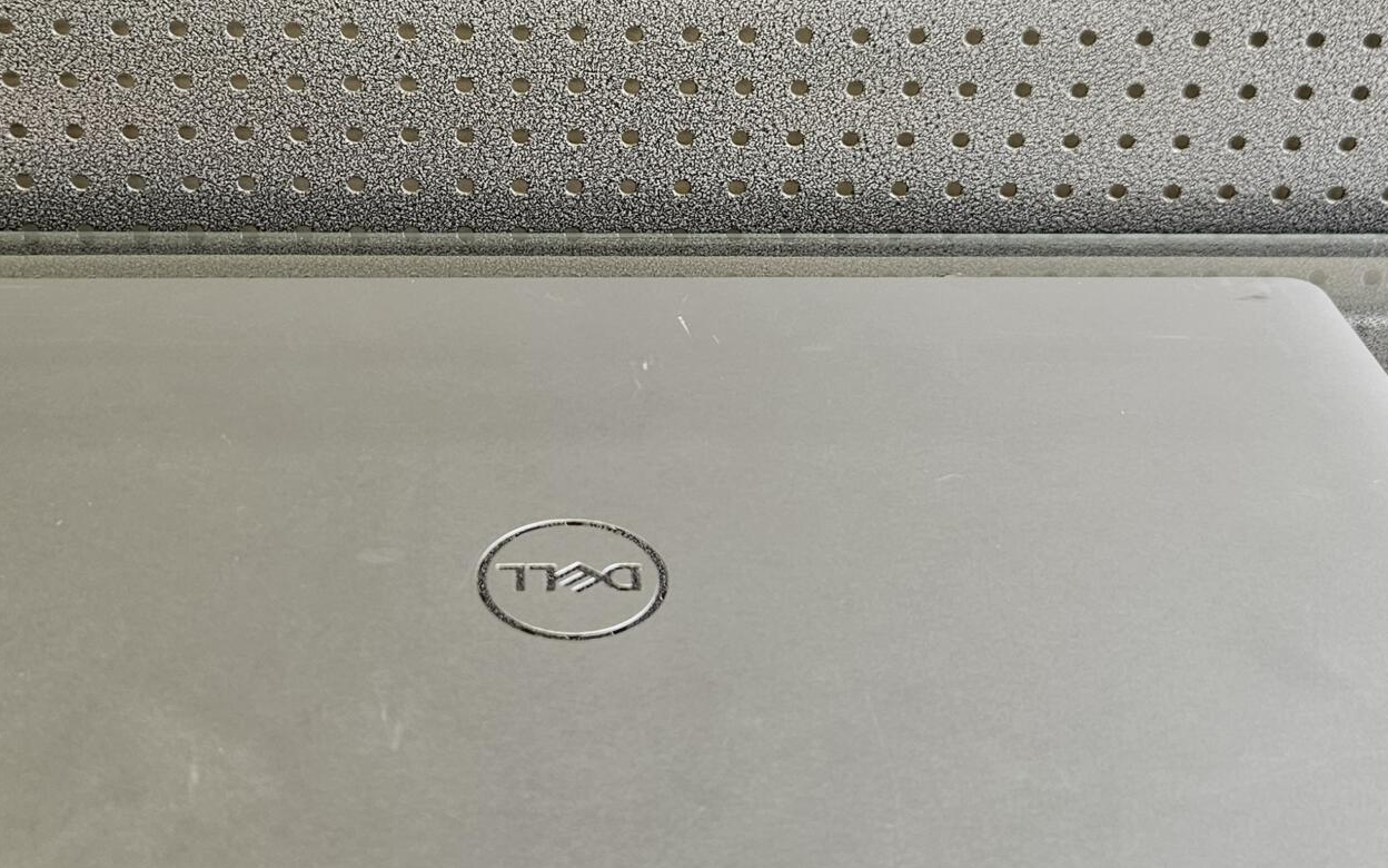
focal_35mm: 50
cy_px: 284
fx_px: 1891
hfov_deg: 40.1
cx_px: 549
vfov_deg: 25.7
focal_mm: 5.4
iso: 320
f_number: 1.8
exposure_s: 1/100
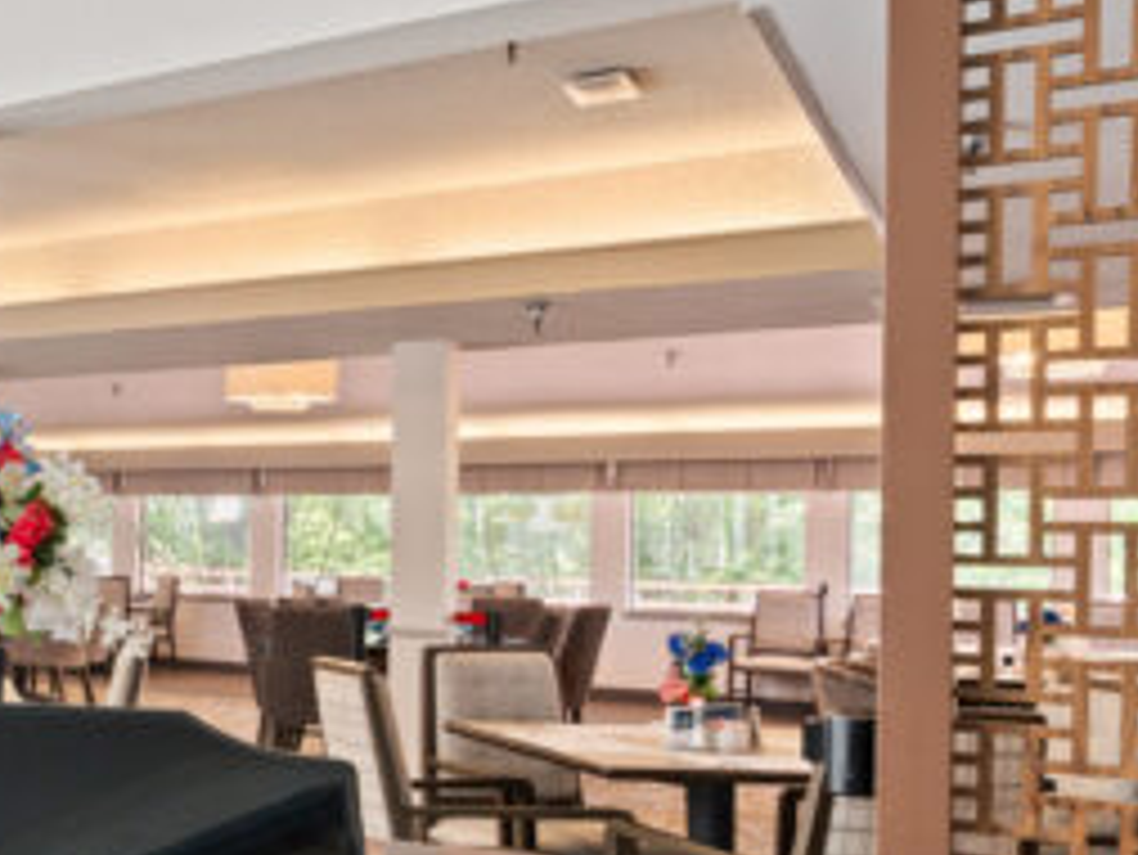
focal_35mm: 45
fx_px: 1480
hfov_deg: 30.7
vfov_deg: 31.9
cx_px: -418
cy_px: 587
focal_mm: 16
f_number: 8
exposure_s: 1/15
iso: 400
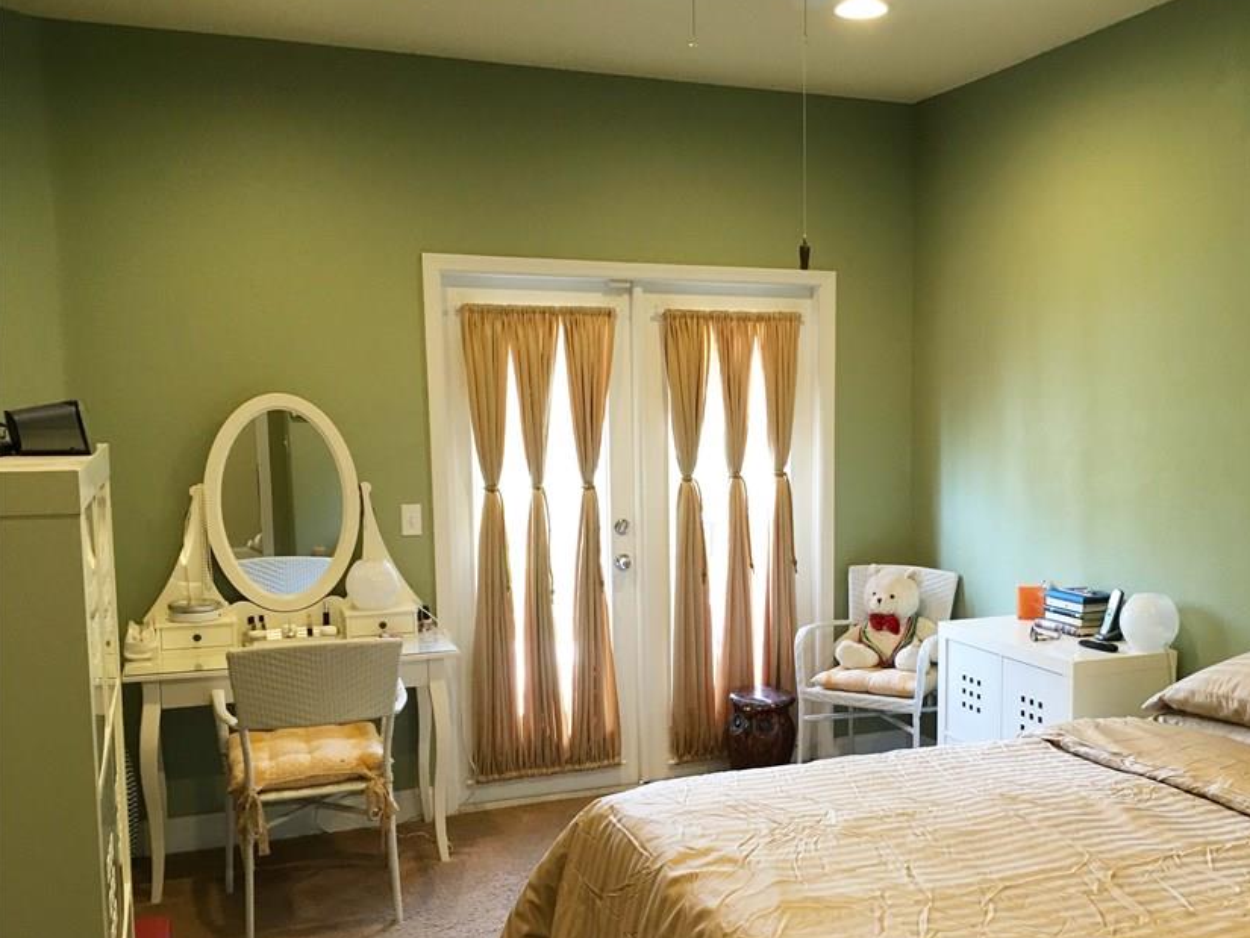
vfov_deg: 39.5
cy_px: 568
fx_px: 1300
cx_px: 771
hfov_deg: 50.9
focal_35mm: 36
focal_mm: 4.15
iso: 80
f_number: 2.2
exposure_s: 1/30
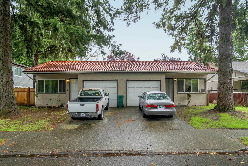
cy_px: 83
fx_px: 165
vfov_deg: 53.1
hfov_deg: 73.7
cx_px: 124
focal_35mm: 24
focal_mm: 24
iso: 100
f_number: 7.1
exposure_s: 1/30
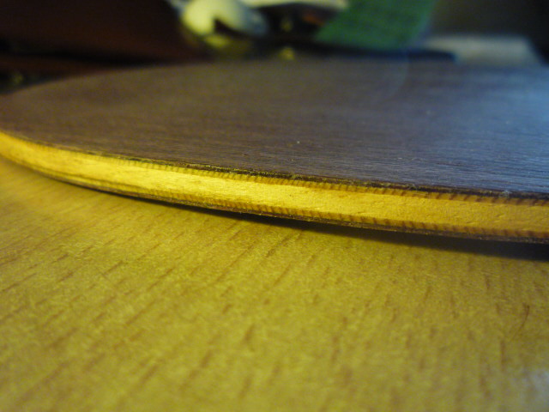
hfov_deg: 60.0
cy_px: 206
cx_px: 274
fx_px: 476
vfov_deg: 46.8
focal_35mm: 30
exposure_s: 1/30
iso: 400
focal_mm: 5.2
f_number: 3.3
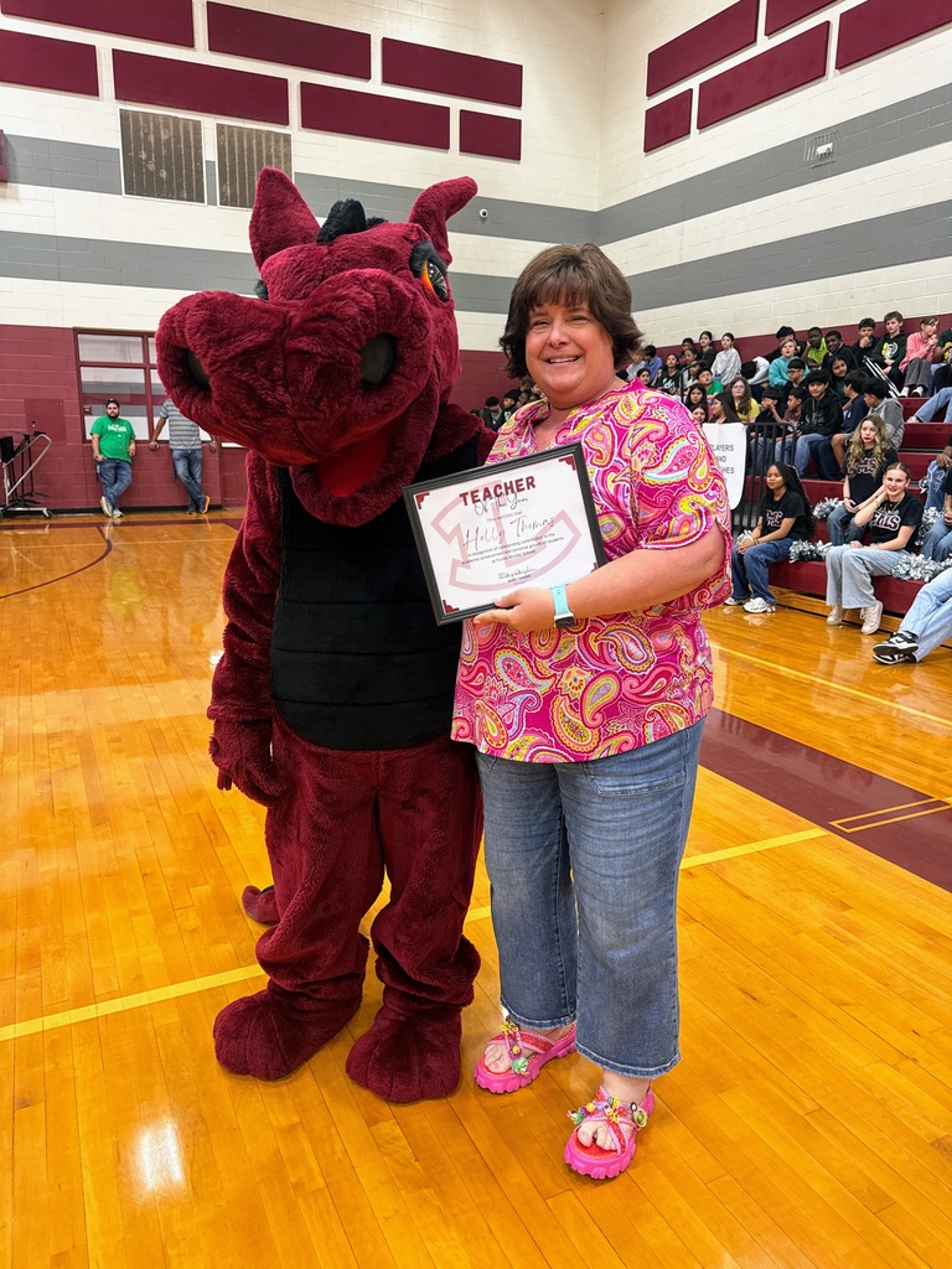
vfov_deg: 71.6
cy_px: 634
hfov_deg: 56.8
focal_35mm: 24
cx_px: 476
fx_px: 880
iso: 200
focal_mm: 6.76
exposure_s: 1/60
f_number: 1.78
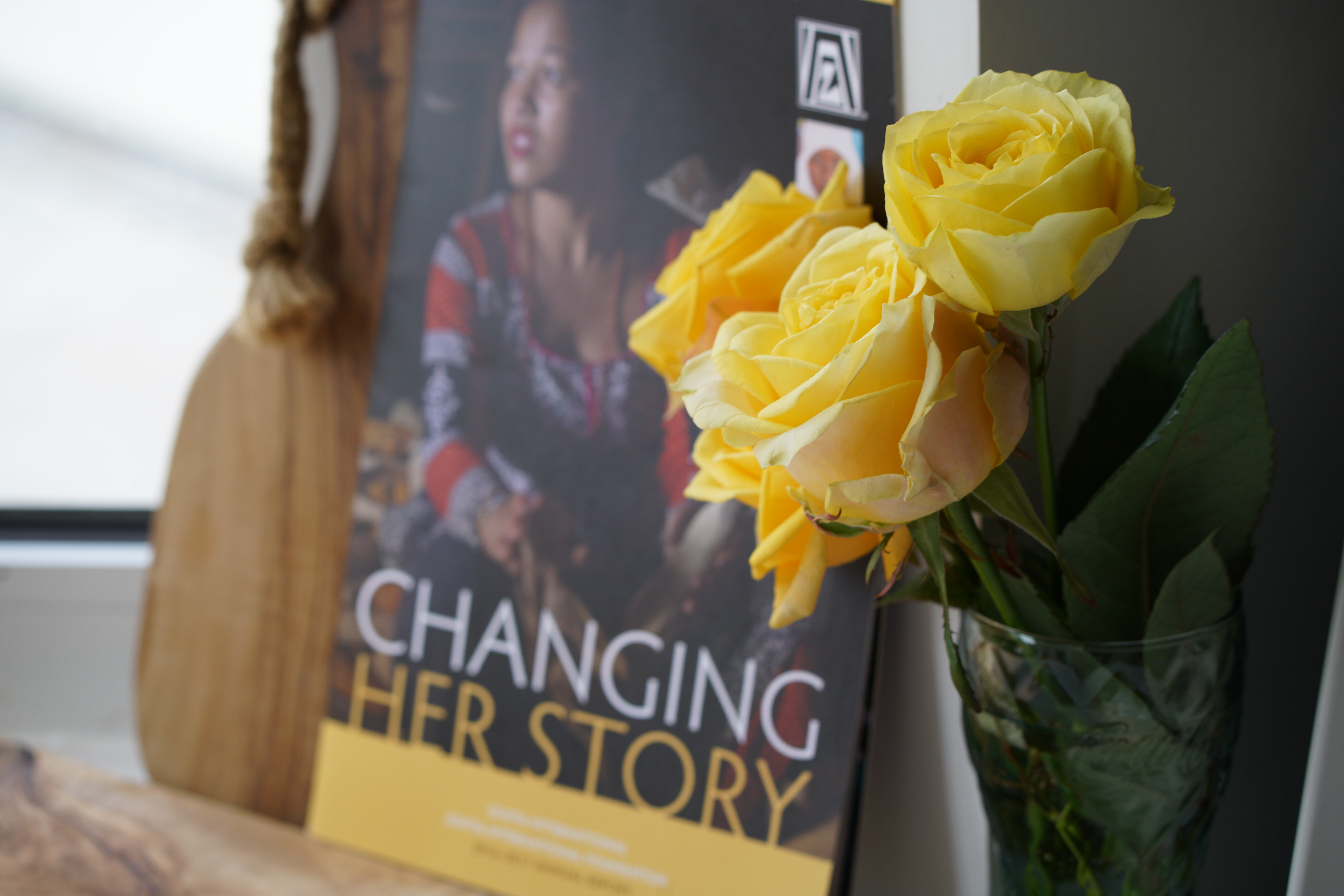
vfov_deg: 13.2
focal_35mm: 104
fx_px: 3883
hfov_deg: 19.6
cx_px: 672
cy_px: 448
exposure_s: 1/20
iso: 200
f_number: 6.3
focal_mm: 104
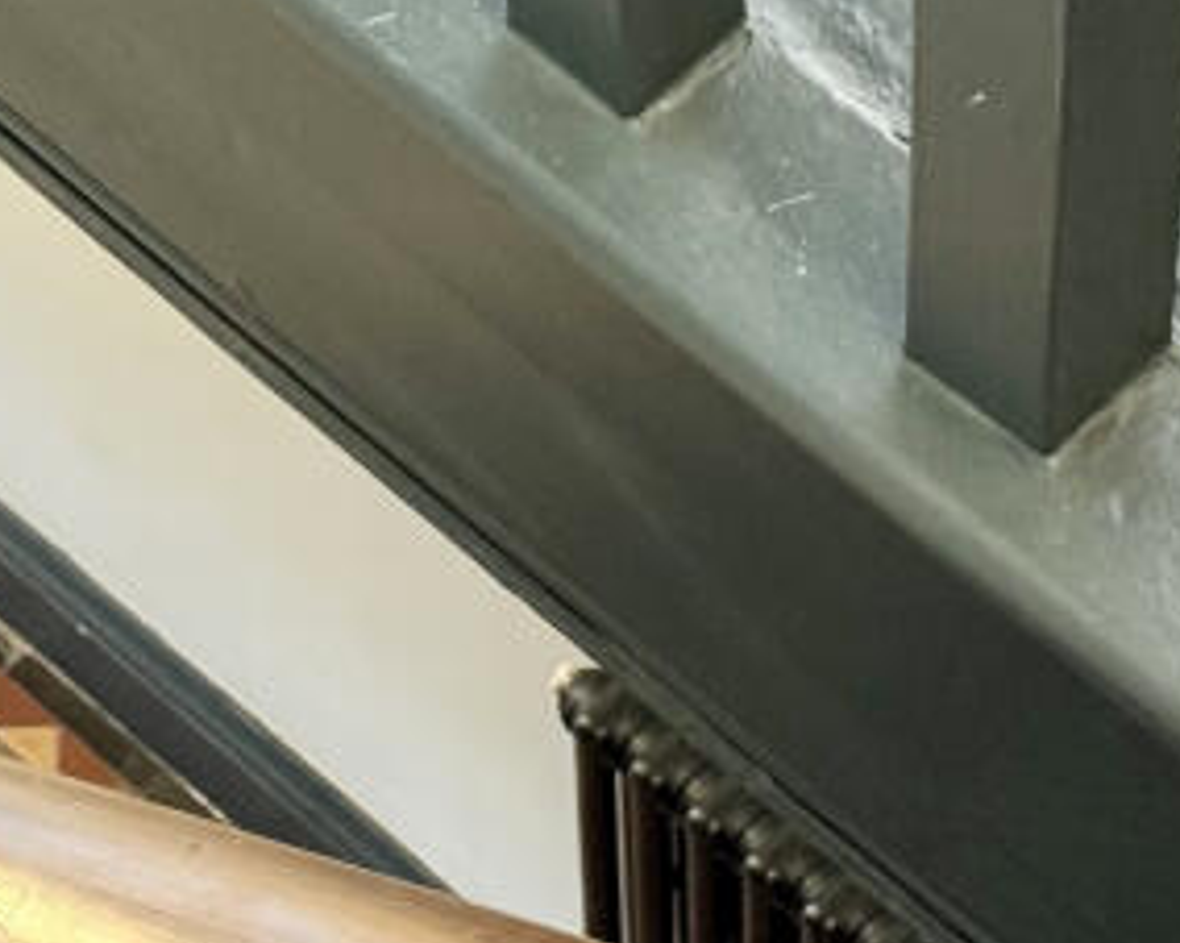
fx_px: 5900
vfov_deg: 9.1
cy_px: 378
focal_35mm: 169
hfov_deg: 11.1
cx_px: -357
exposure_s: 1/33
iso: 500
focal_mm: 6.76
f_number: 1.78
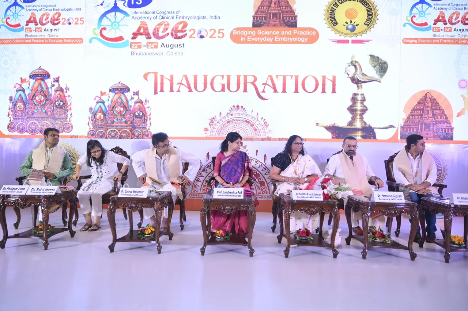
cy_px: 156
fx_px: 312
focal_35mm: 24
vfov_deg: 53.1
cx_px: 234
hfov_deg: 73.8
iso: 640
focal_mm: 24
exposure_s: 1/125
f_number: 4
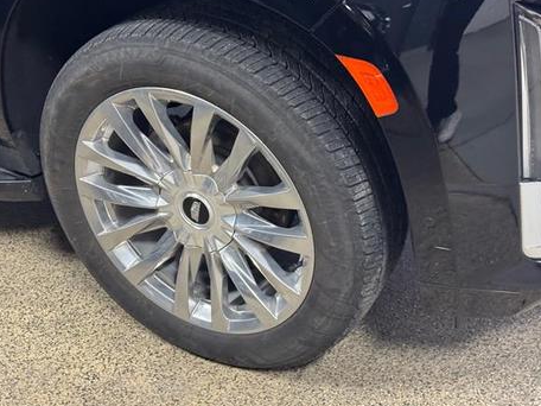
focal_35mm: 53
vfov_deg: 27.5
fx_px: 828
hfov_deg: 36.2
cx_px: 254
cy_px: 191
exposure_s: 1/40
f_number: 1.78
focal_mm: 6.76
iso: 400
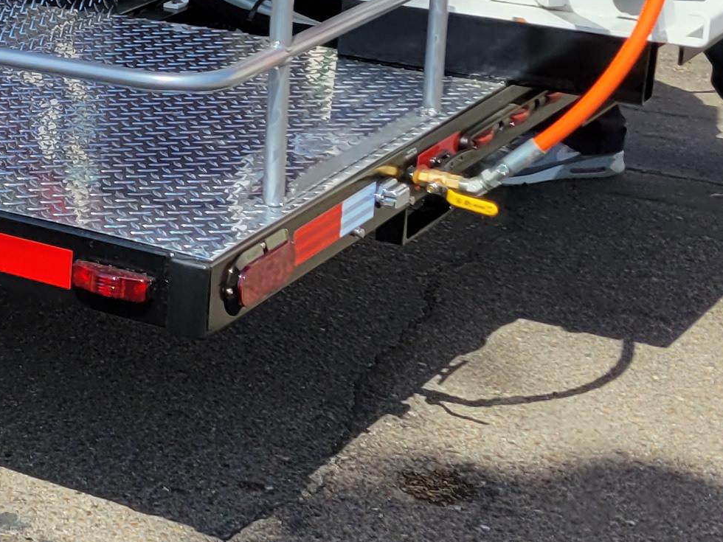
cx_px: -707
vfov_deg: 13.7
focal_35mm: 107
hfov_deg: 15.1
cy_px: 80
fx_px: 2235
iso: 40
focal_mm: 5.4
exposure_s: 1/1874
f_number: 1.8
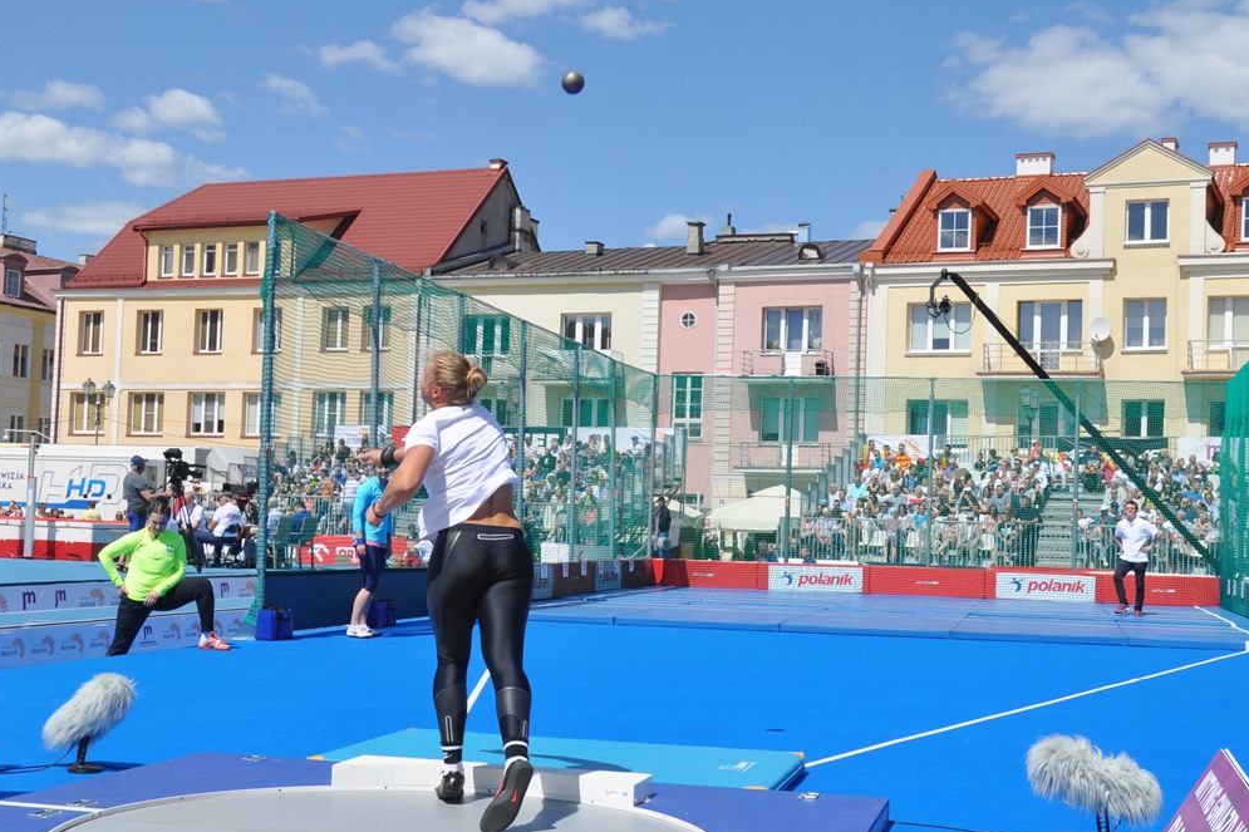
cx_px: 628
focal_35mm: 37
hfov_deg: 51.9
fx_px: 1283
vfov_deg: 35.9
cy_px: 413
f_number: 11
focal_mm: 24
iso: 200
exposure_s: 1/500
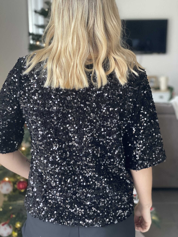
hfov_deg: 28.0
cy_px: 118
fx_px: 357
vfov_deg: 36.8
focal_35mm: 52
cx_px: 89
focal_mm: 6
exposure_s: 1/40
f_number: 2
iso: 400
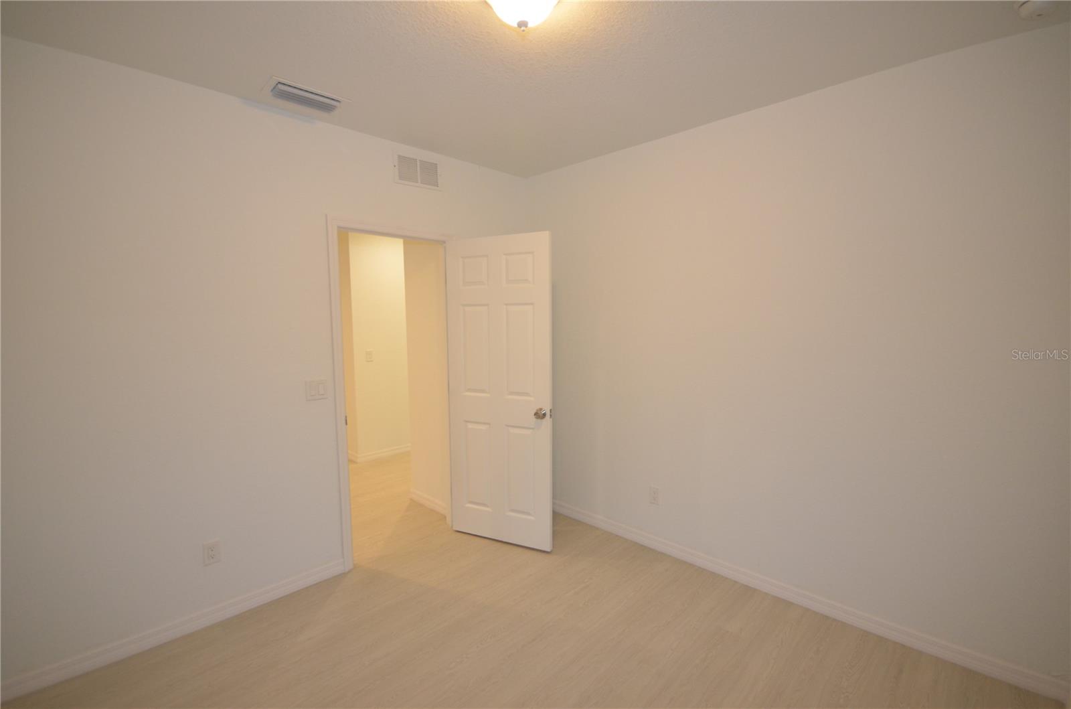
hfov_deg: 100.5
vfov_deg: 77.0
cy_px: 354
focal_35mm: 15
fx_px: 445
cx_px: 536
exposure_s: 1/60
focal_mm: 10
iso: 800
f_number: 4
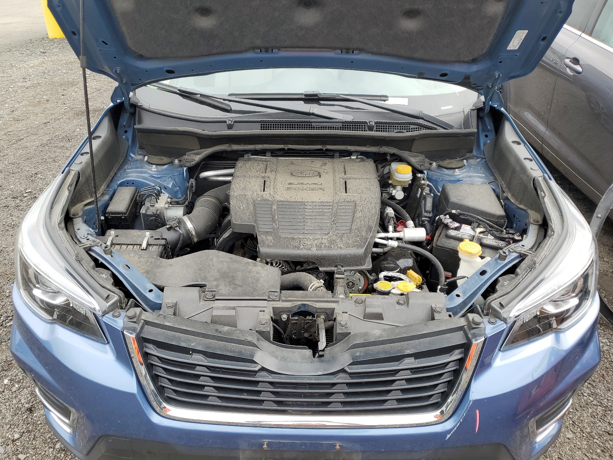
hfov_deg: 67.3
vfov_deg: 53.1
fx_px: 460
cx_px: 306
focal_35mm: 26
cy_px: 230
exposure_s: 1/625
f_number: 1.5
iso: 50
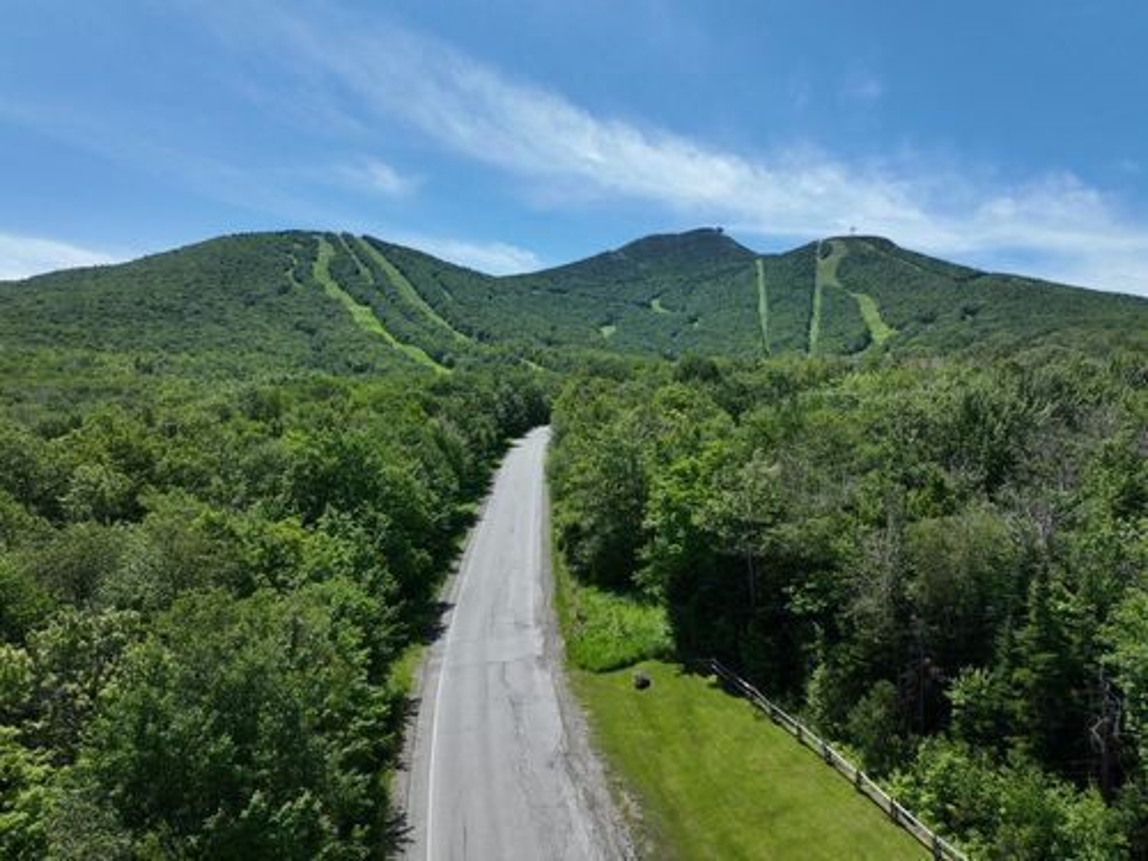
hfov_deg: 71.6
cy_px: 430
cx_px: 574
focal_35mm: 24
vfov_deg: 56.8
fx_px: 796
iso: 110
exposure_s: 1/2000
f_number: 2.8
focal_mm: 12.29
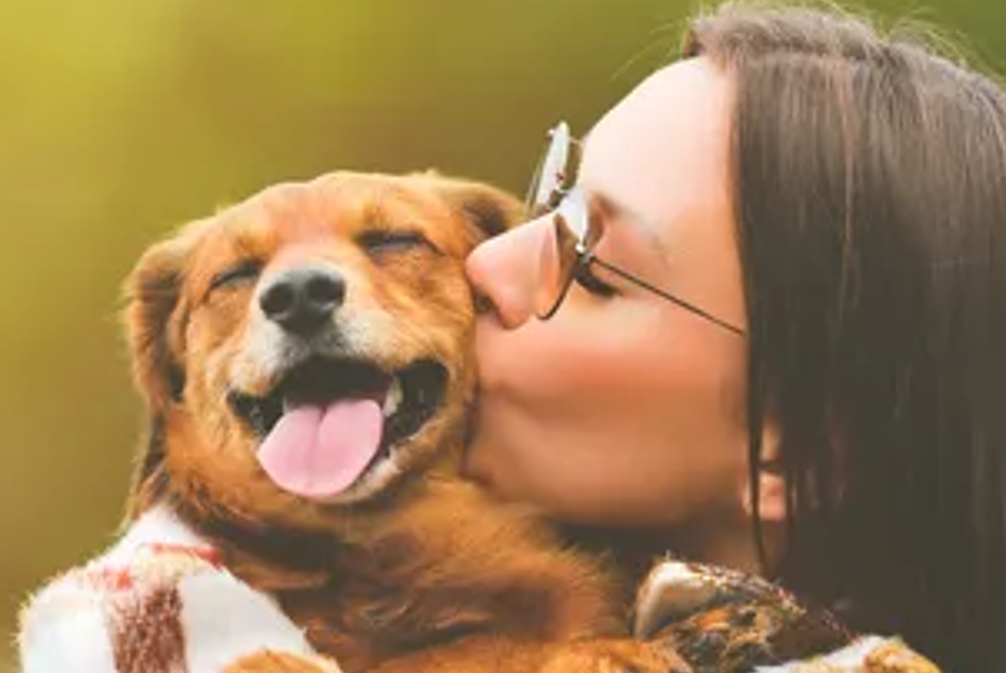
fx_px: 8000
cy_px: 475
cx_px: 490
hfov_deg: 7.2
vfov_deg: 4.8
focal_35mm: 286
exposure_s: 1/640
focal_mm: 135
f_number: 2.8
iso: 100
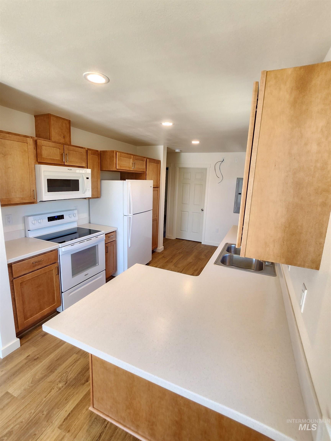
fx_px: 166
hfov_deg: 89.9
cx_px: 166
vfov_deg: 106.2
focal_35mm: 13
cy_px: 220
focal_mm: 1.7
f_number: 2.2
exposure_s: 1/60
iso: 100
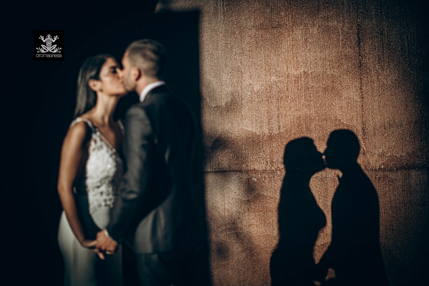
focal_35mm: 85
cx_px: 214
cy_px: 143
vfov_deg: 16.1
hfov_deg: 23.9
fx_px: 1013
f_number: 1.4
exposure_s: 1/160
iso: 100
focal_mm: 85
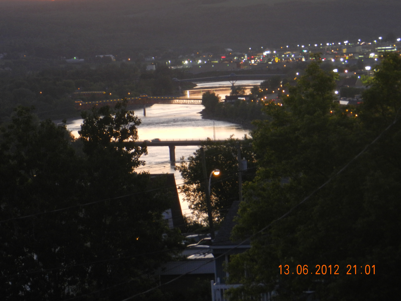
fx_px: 2769
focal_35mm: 239
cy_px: 150
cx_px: 200
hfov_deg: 8.3
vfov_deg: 6.2
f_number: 5.1
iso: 400
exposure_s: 1/20
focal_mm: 42.4
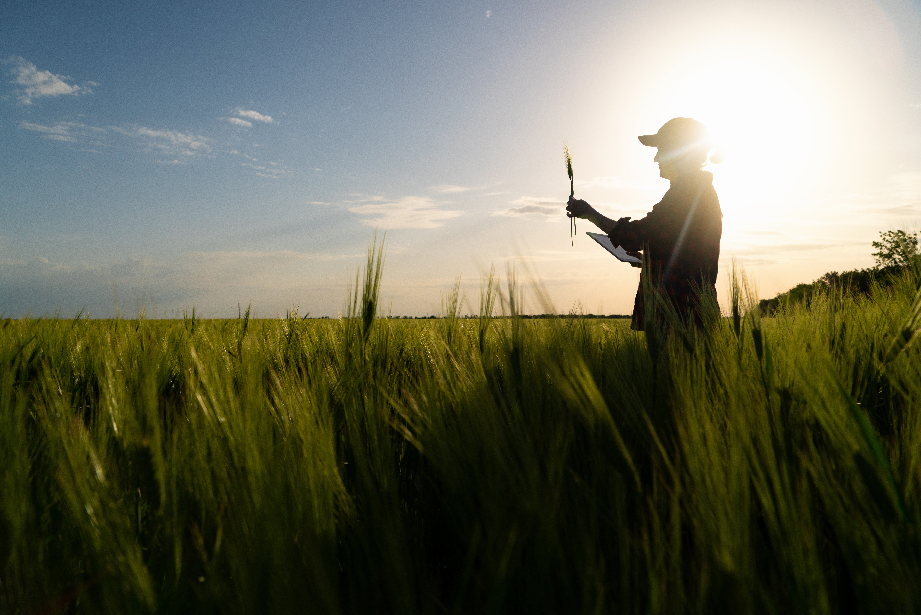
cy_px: 308
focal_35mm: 24
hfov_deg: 73.7
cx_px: 460
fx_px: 614
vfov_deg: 53.1
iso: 400
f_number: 7.1
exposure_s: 1/4000
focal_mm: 24
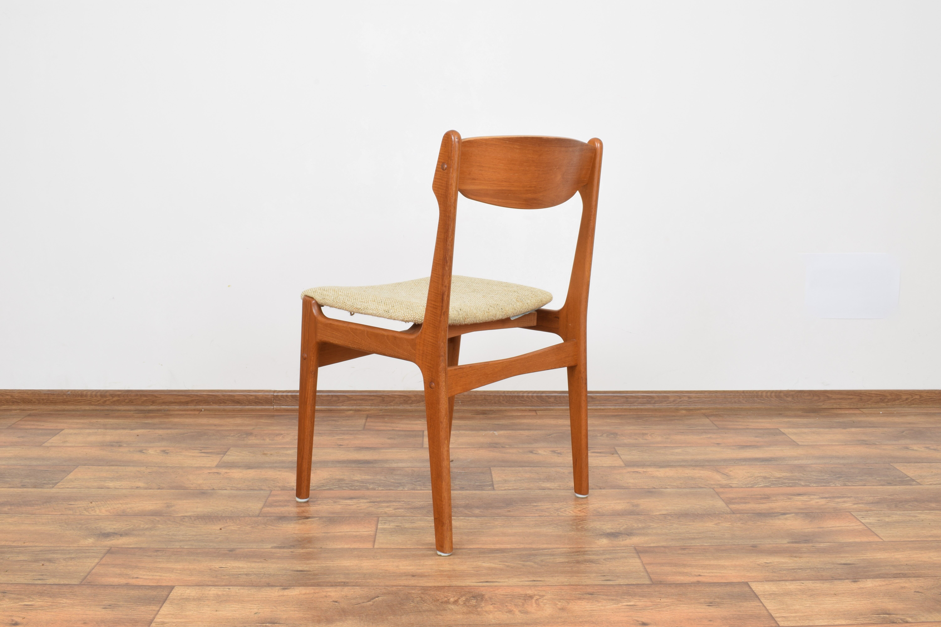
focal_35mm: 36
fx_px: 941
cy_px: 314
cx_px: 470
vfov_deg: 36.9
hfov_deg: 53.1
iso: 100
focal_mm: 24
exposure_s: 4
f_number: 25
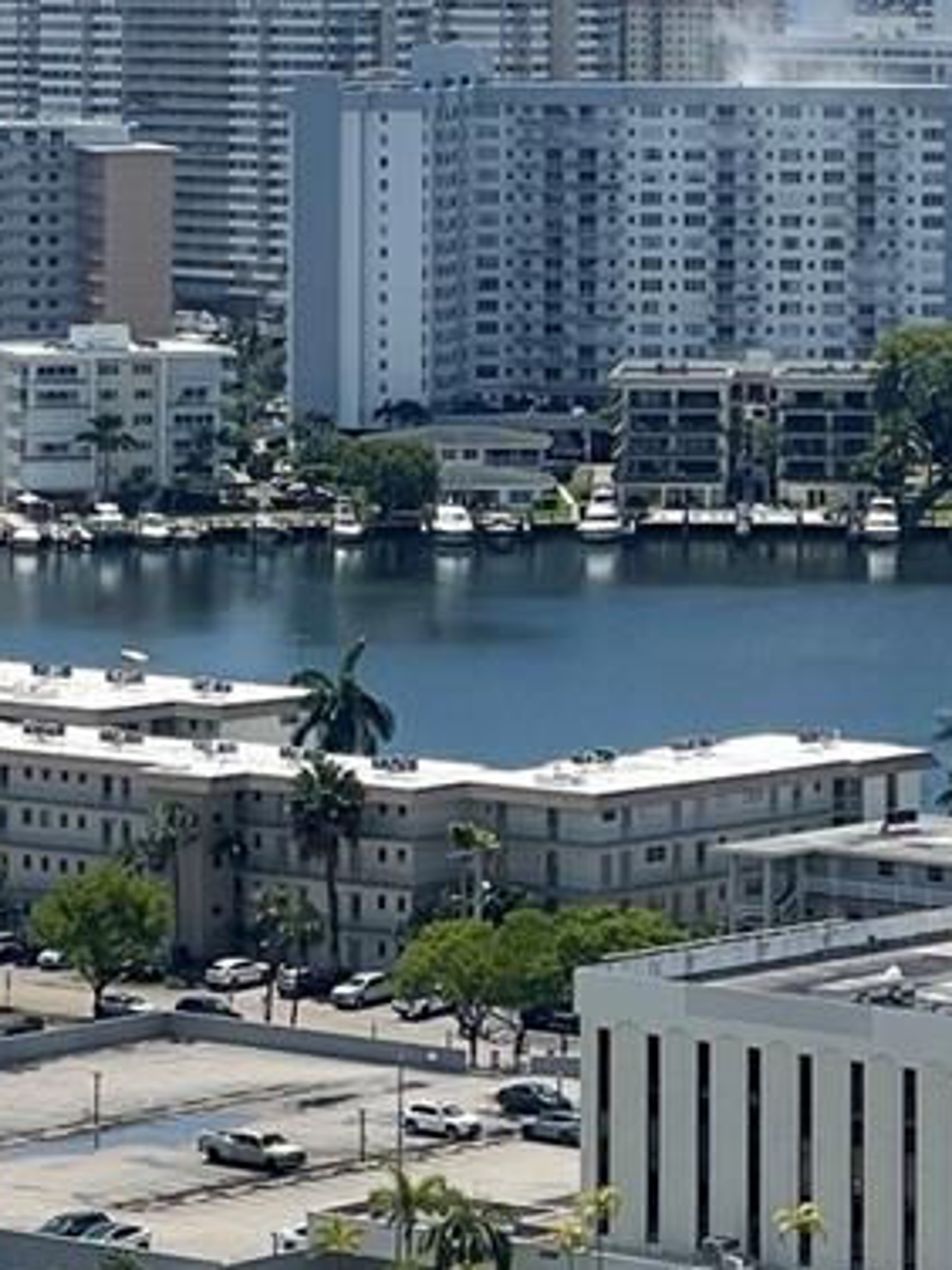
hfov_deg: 7.3
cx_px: 776
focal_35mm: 204
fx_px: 7480
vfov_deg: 9.6
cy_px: -145
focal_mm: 7.5
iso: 20
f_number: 2.2
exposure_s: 1/2320
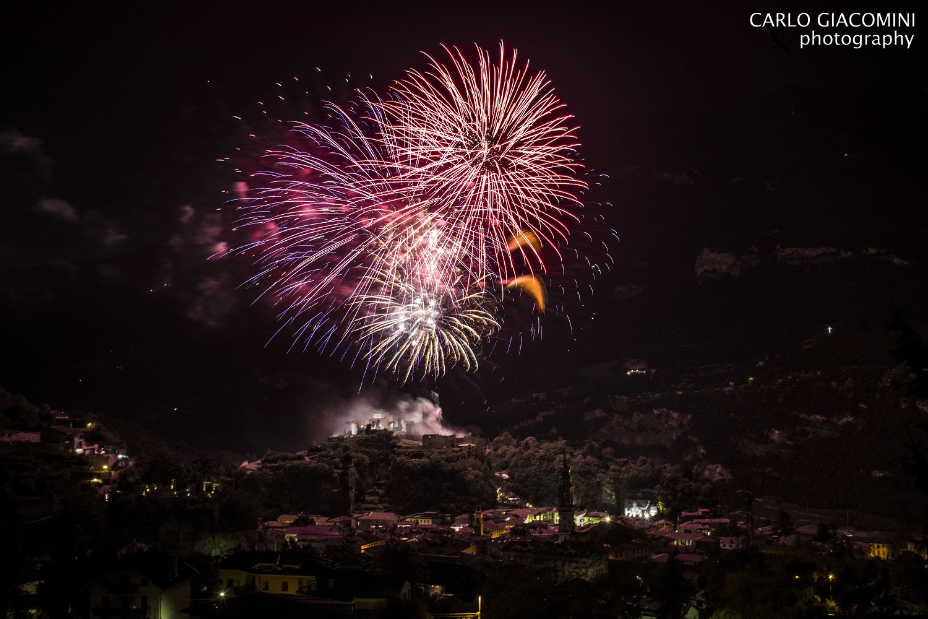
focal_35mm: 39
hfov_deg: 49.6
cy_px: 310
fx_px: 1005
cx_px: 464
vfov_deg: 34.2
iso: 200
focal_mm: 26
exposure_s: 2
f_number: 7.1
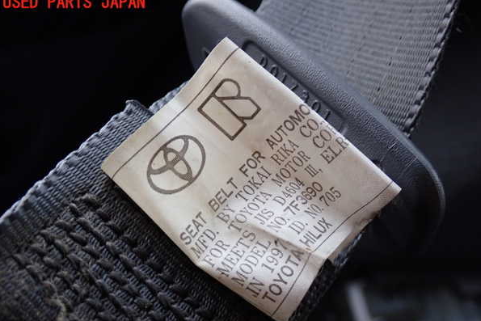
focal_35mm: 43
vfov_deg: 31.2
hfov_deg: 45.4
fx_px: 575
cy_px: 175
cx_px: 241
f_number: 2.8
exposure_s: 1/40
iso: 320
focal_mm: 7.31
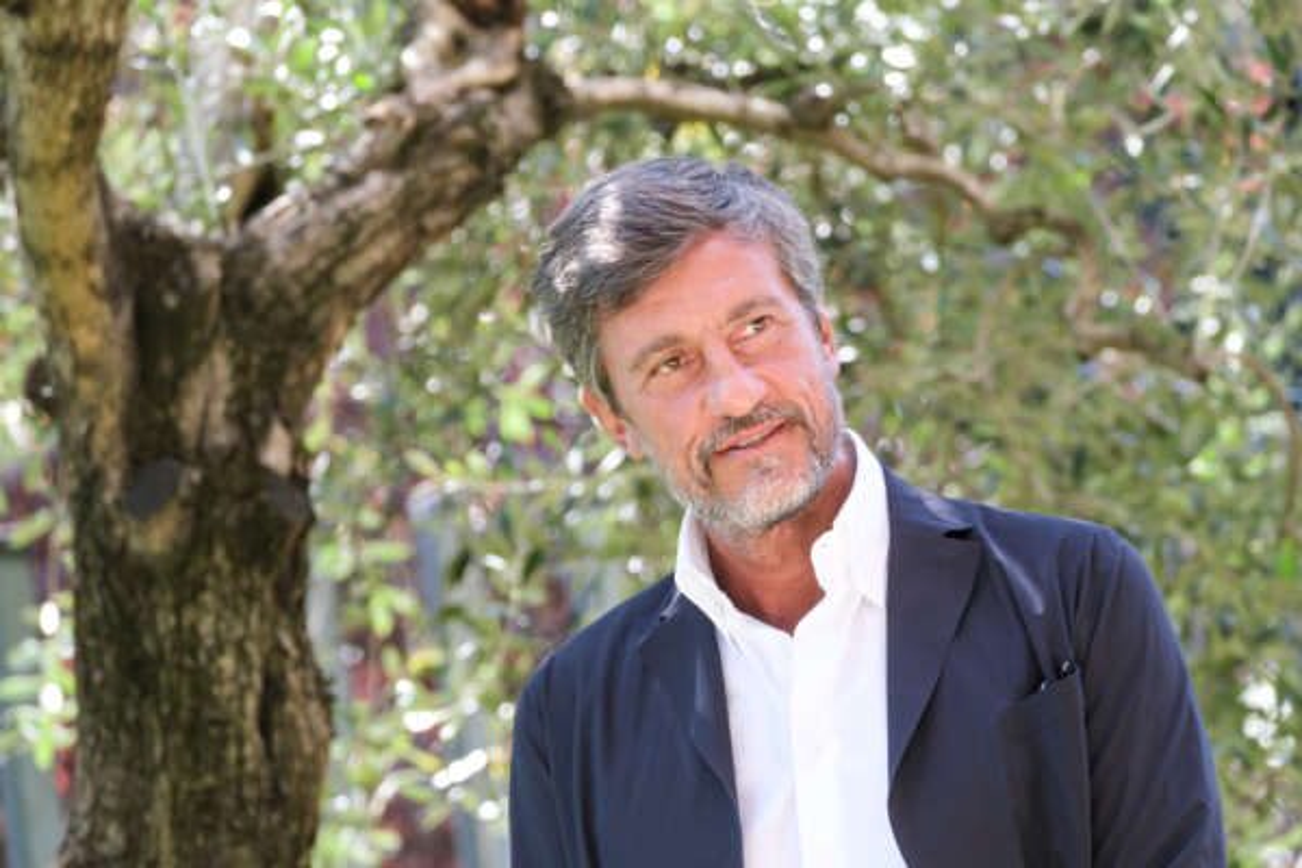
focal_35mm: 230
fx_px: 8318
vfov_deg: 6.0
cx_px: 651
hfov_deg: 9.0
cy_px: 434
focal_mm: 153.3
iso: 800
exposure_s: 1/250
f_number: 4.8
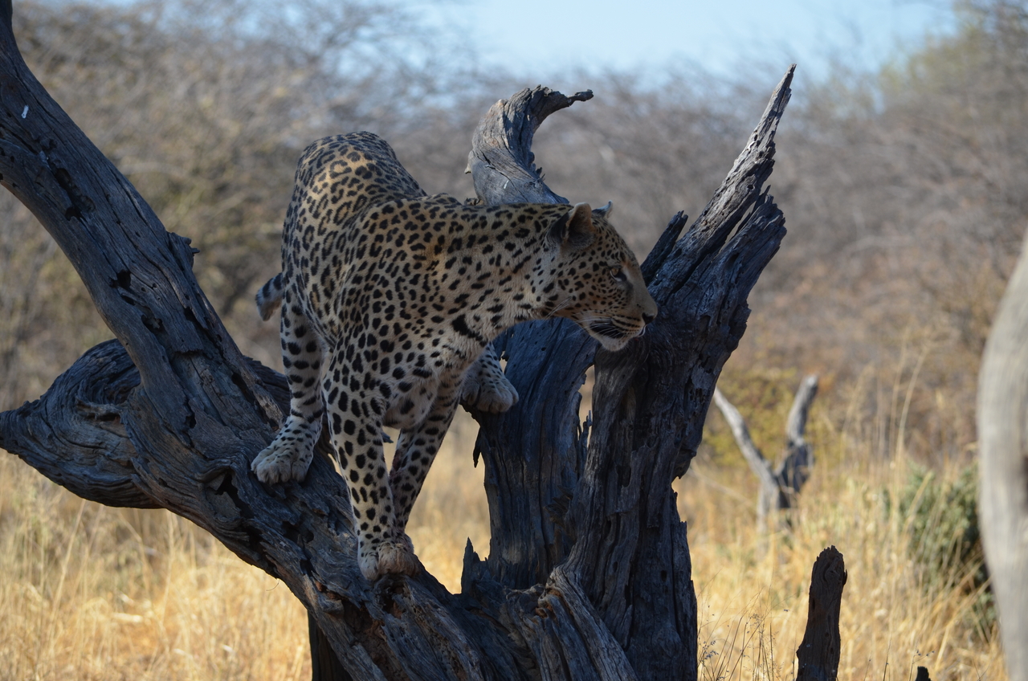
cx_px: 514
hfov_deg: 8.3
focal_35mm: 248
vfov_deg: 5.5
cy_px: 340
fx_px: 7053
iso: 200
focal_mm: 165
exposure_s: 1/500
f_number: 5.6
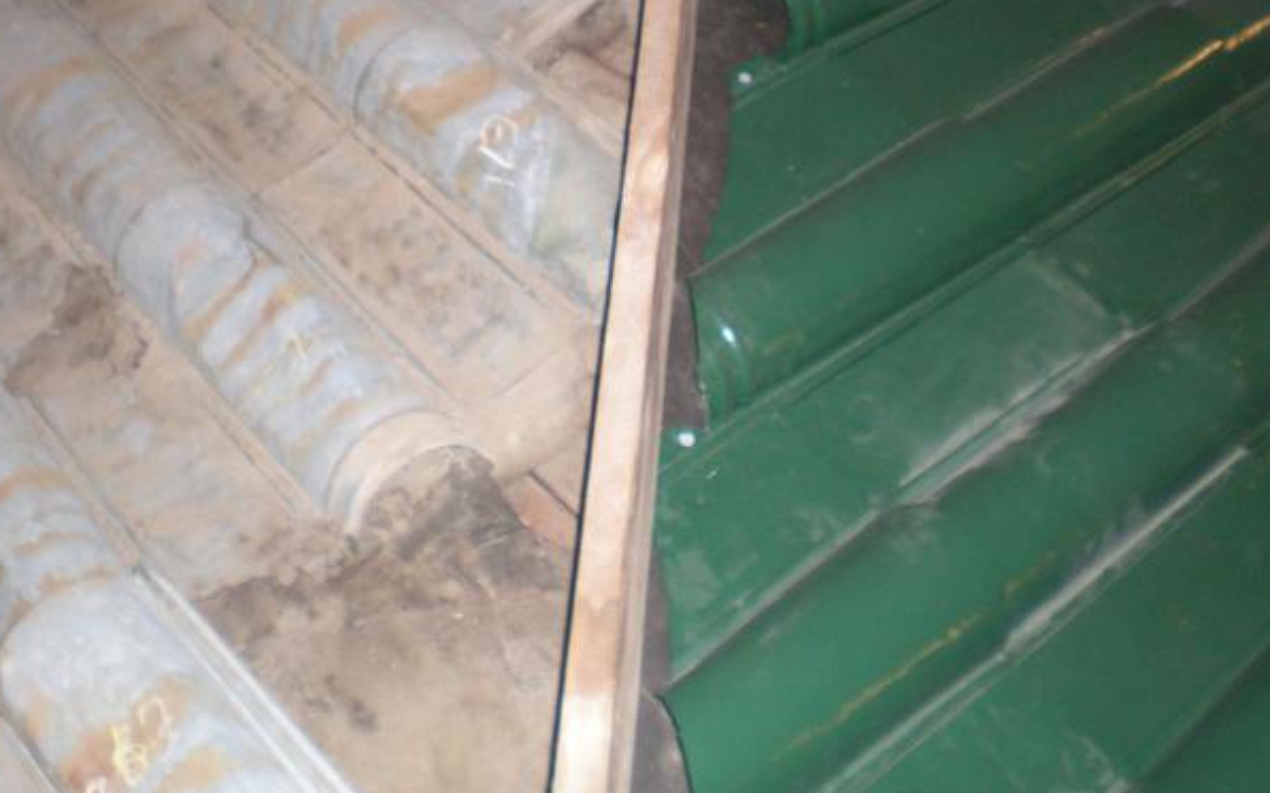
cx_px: 583
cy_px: 217
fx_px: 1869
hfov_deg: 37.5
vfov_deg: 23.8
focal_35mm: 54
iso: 227
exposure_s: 1/60
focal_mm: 6.3
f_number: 3.1
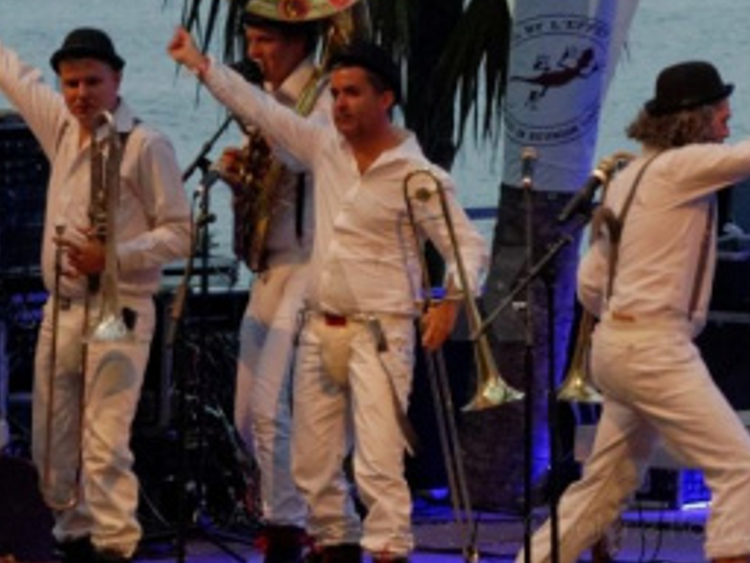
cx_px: 970
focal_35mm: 315
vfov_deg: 4.7
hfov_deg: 6.2
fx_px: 6825
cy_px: -62
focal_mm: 70
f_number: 8
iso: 800
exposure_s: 1/100
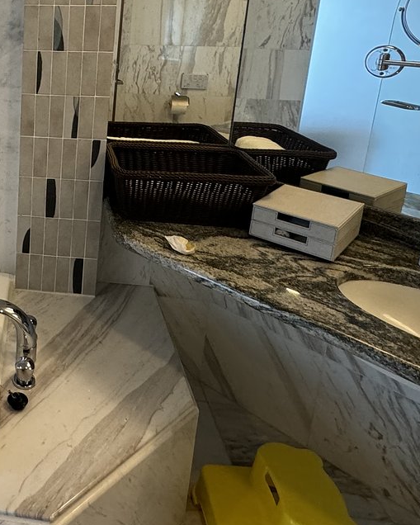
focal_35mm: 33
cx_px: -22
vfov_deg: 51.7
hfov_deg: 38.3
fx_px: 513
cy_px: 125
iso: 250
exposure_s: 1/60
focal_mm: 2.22
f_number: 2.2
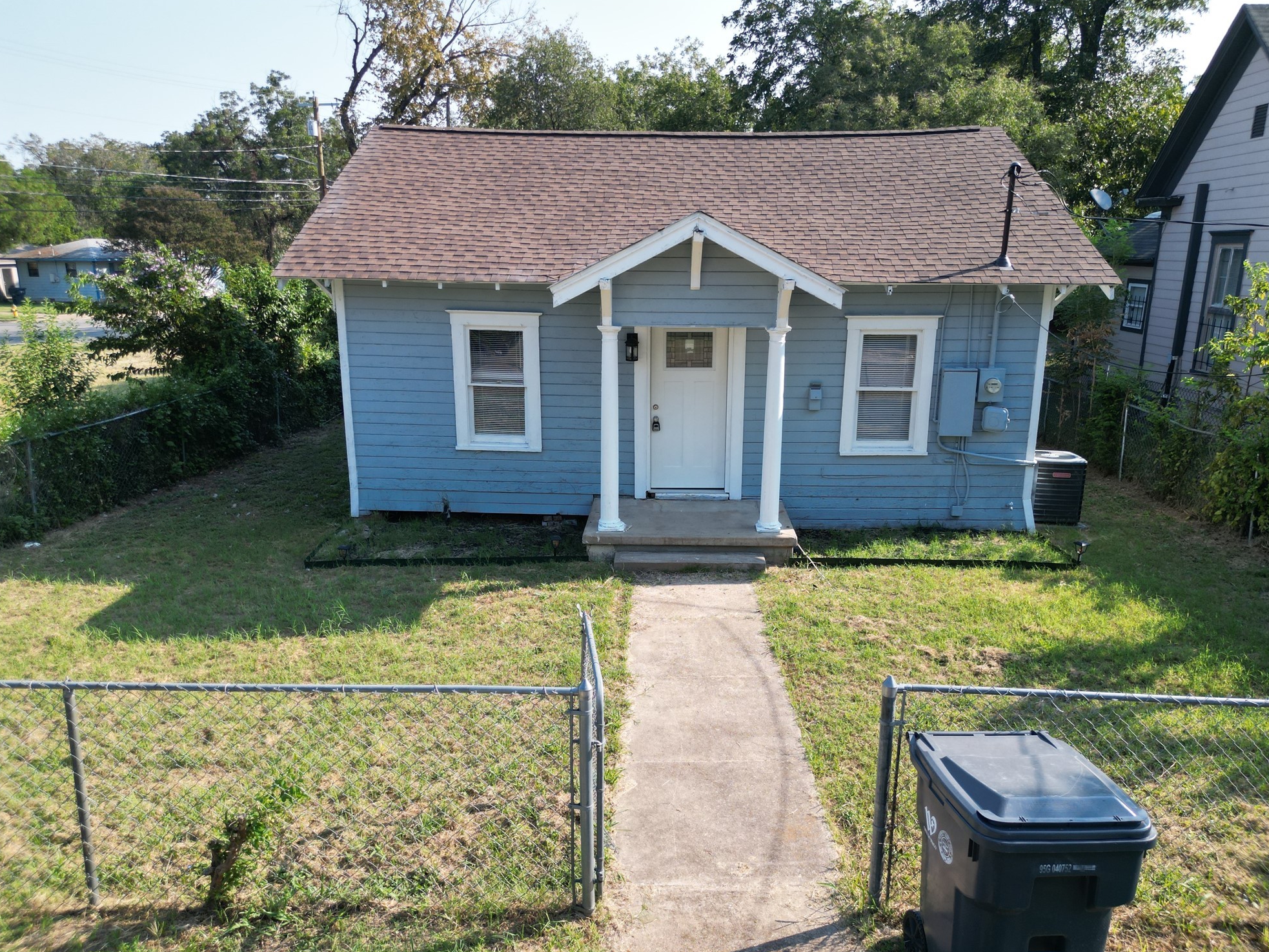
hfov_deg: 69.4
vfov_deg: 54.9
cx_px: 654
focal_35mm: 25
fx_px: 917
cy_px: 491
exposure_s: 1/1500
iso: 200
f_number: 1.7
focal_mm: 6.72
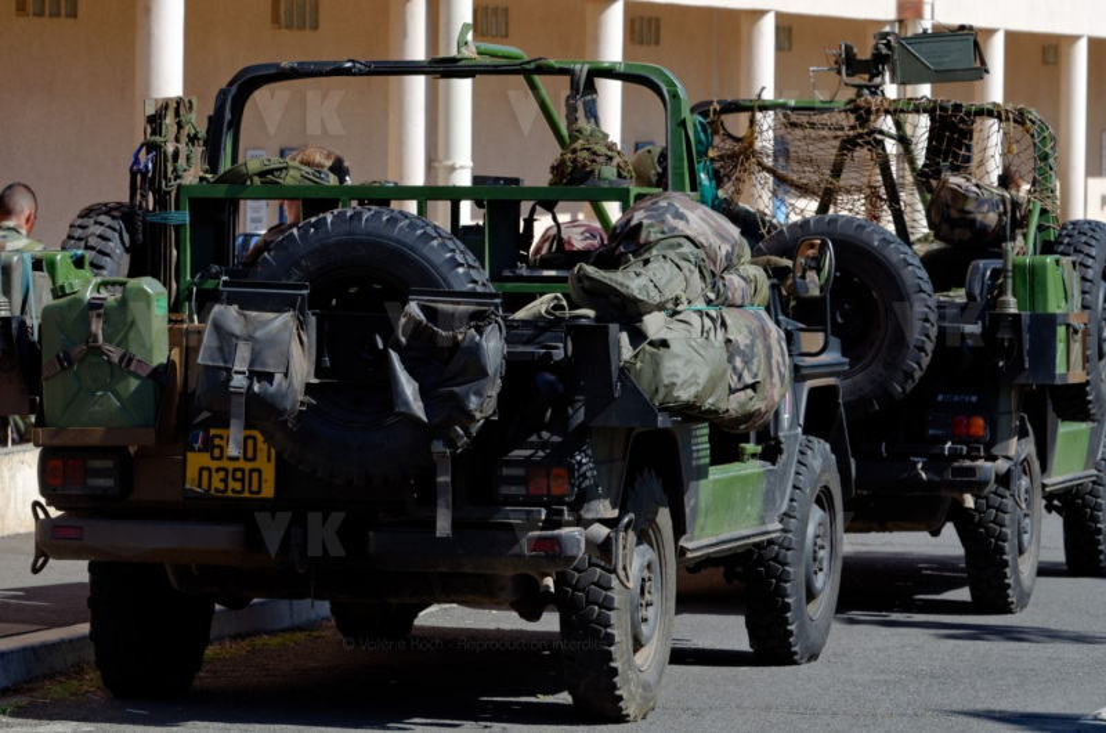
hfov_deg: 10.6
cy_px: 366
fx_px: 5979
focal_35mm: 195
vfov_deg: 7.0
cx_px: 553
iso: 200
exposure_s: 1/400
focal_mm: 130
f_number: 10
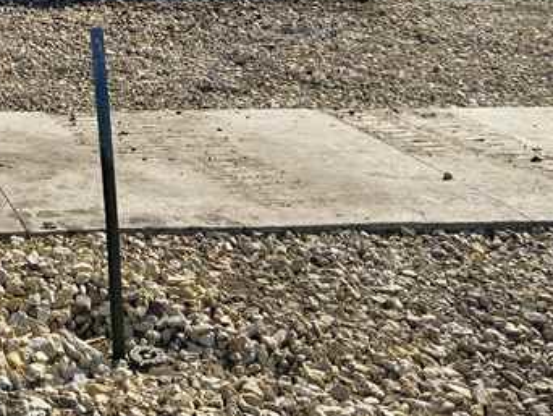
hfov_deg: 21.2
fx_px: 1375
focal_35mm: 86
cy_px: -283
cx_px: -103
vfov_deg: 15.3
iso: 25
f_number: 1.8
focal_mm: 5.4
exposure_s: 1/3333
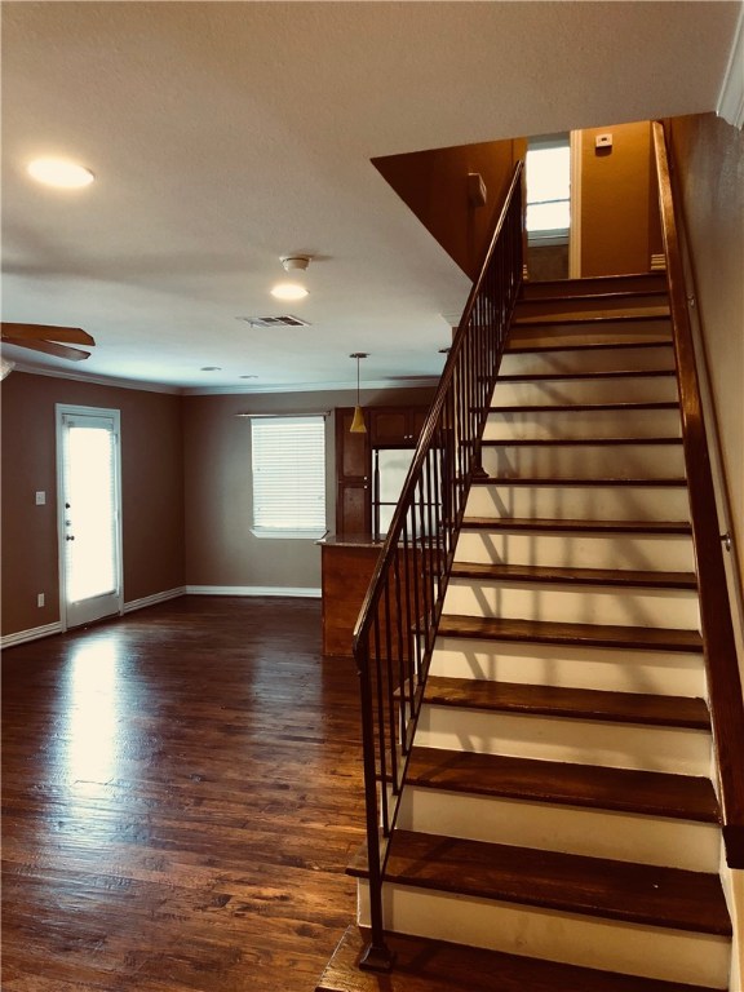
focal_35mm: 28
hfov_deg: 49.7
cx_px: 372
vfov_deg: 63.4
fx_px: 802
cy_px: 496
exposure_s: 1/8
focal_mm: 4
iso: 100
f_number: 1.8
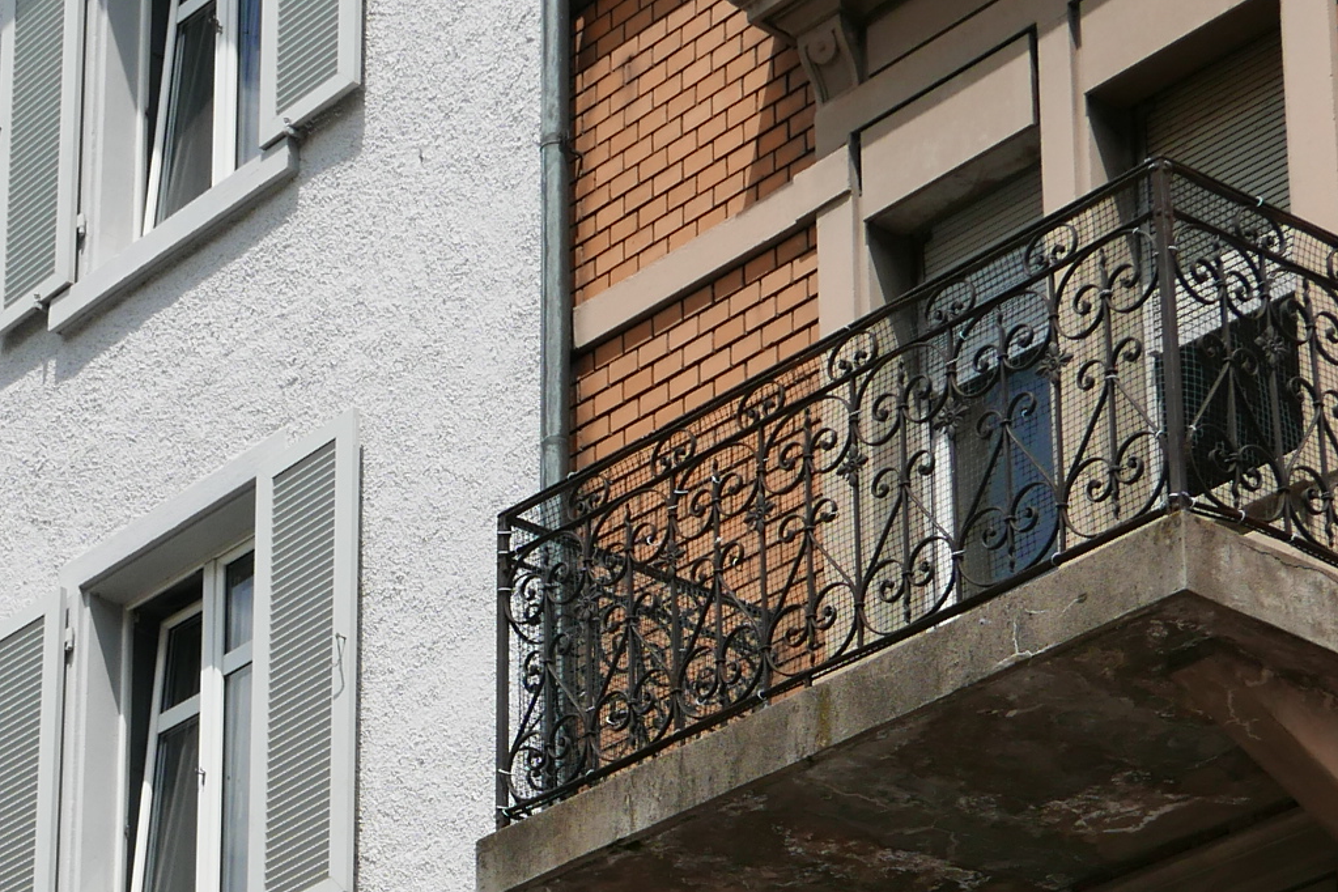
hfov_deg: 16.0
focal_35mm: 125
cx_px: -73
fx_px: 4645
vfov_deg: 10.6
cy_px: 1351
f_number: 5.6
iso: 200
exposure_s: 1/800
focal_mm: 18.6
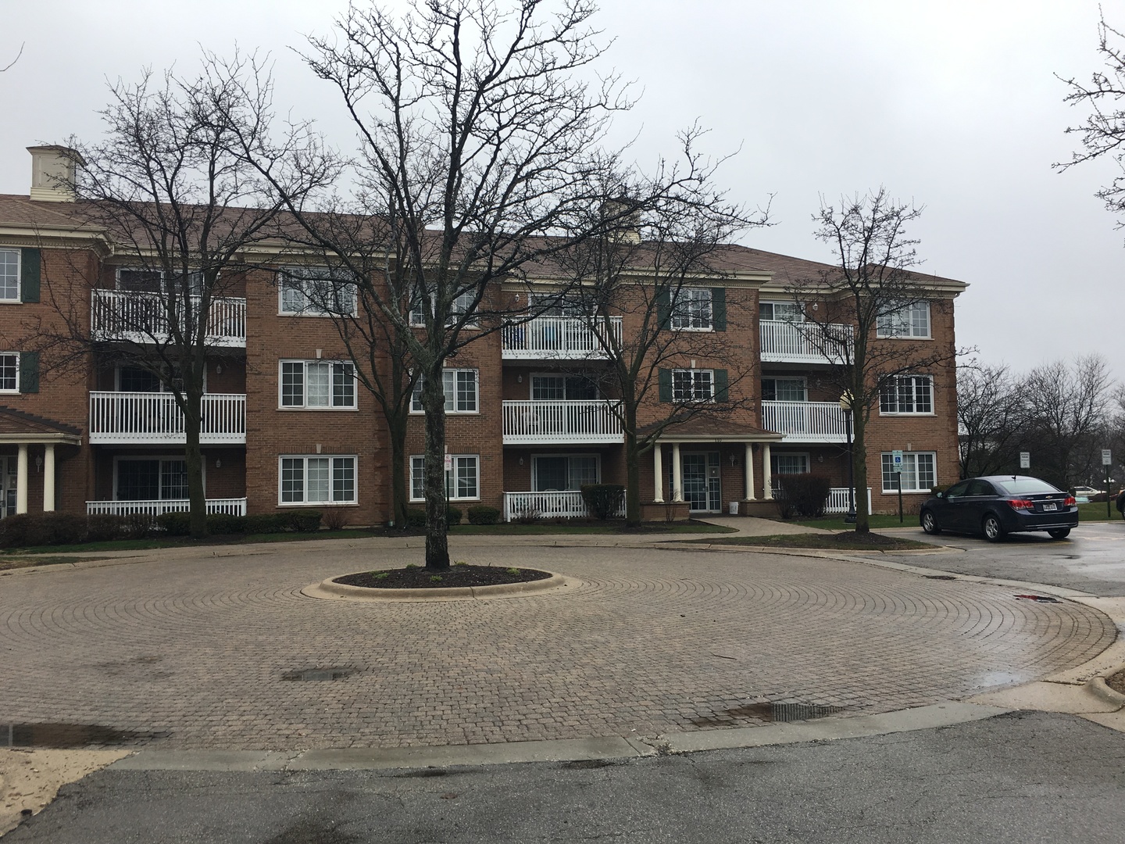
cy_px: 422
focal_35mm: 29
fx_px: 942
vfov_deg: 48.2
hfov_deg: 61.7
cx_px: 562
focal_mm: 4.15
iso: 25
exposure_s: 1/513
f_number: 2.2
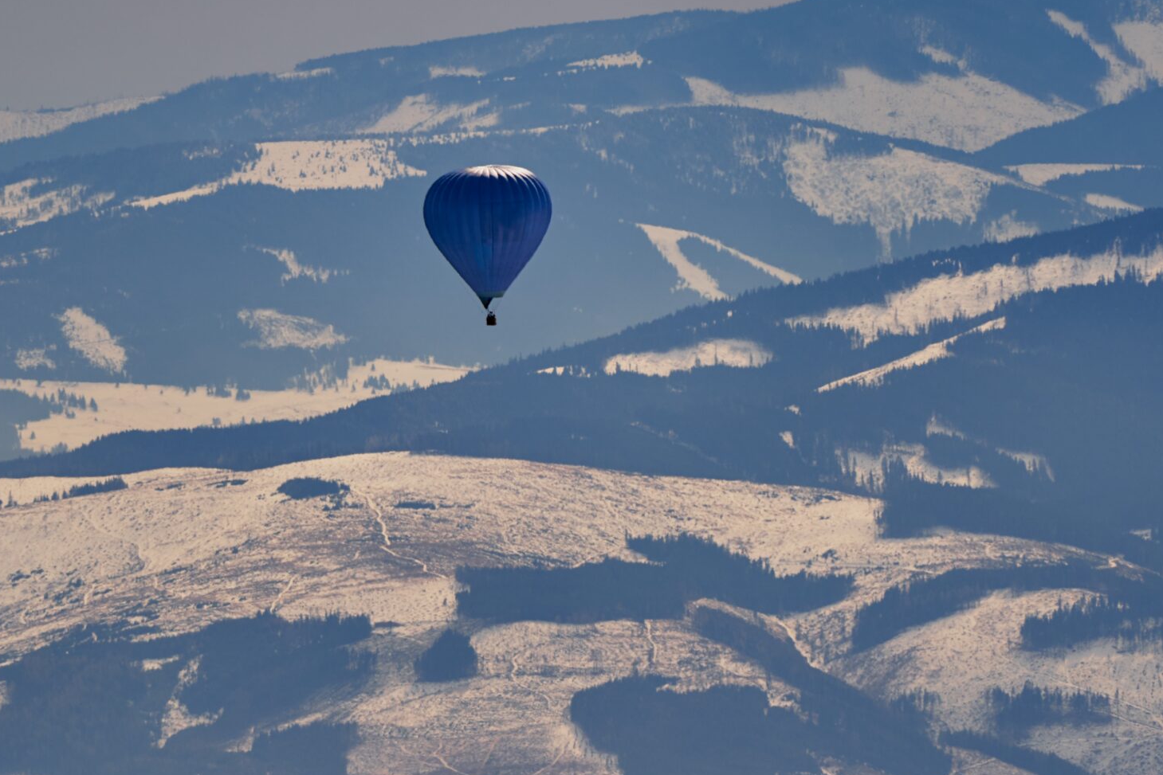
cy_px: 228
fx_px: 22679
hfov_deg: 2.9
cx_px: 477
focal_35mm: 702
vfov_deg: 2.0
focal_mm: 400
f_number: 7.1
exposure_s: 1/800
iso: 100
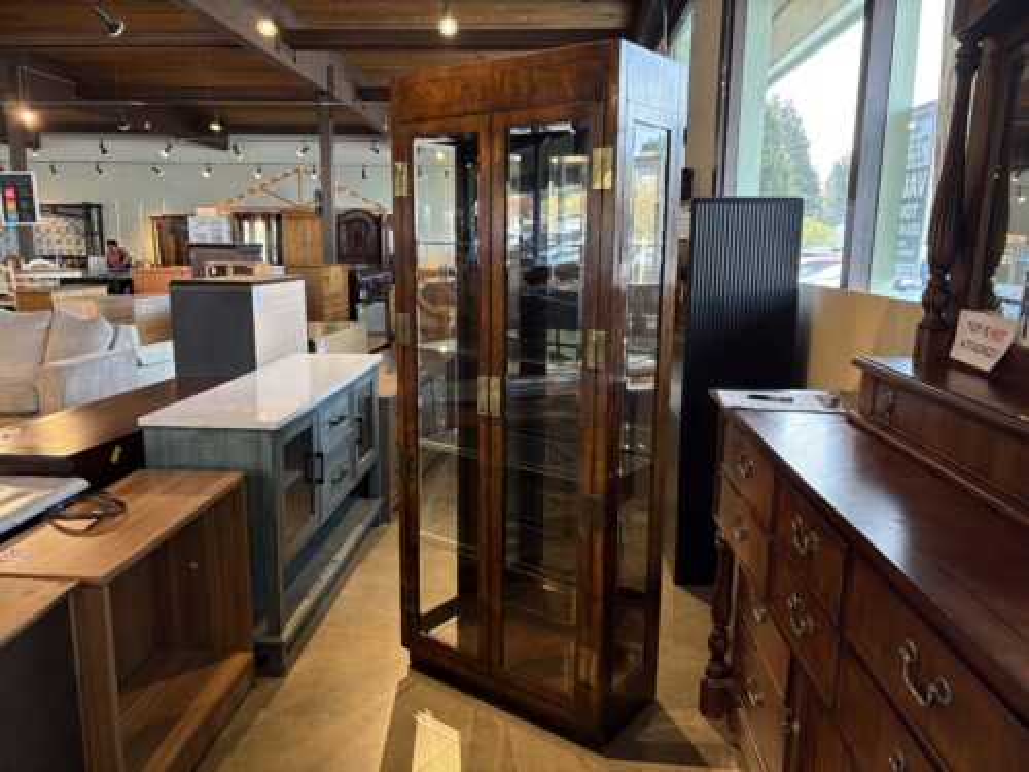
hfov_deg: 67.3
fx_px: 773
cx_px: 514
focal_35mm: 26
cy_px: 386
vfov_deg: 53.1
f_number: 1.6
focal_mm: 5.96
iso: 200
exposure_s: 1/120
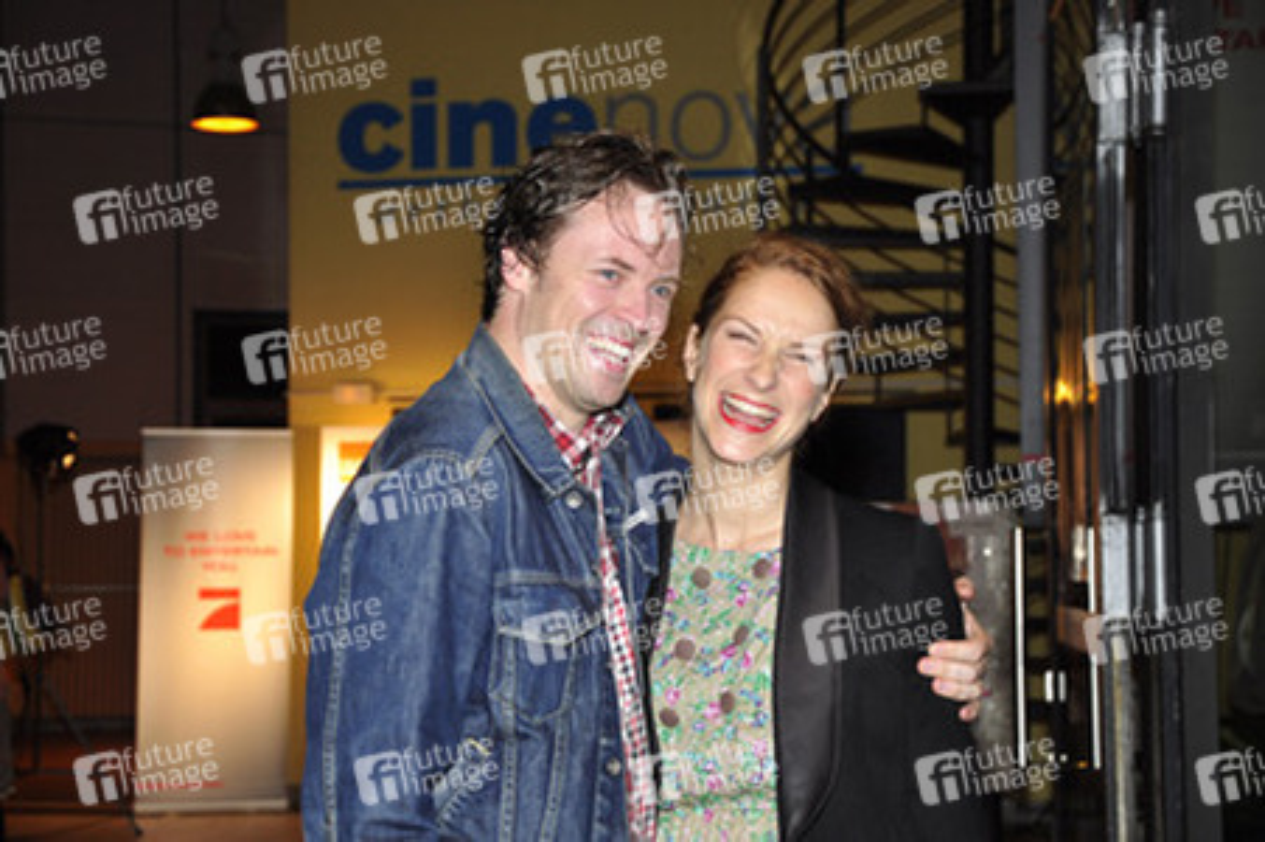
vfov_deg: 18.2
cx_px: 632
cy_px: 421
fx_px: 2633
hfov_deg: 27.0
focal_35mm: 75
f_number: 5
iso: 400
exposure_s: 1/100
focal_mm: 50
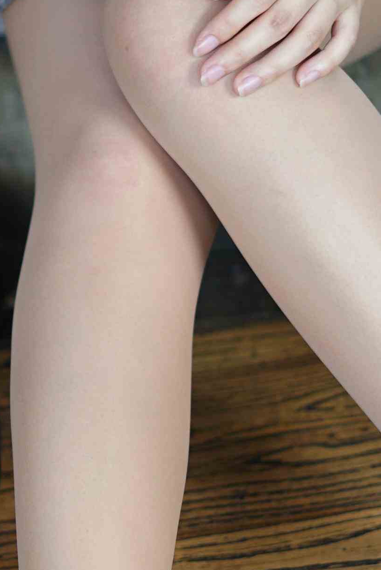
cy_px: 262
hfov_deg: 7.9
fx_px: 2757
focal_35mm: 174
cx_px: 96
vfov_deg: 11.8
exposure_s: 1/80
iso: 320
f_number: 2
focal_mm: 50
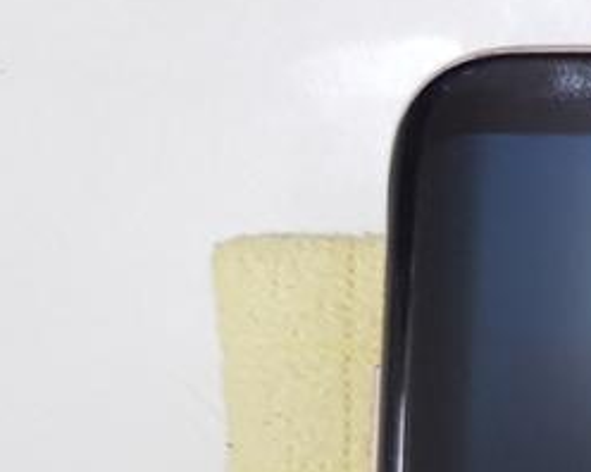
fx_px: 2290
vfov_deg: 10.6
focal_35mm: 131
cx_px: 1349
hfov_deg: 12.2
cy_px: 1013
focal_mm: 4.2
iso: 100
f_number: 1.7
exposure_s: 1/60
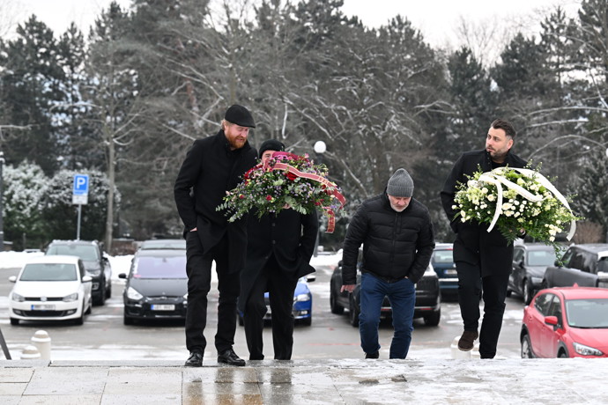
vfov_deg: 14.3
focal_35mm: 96
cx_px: 304
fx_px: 1621
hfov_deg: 21.2
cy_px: 202
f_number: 5
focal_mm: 96
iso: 2000
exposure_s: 1/320
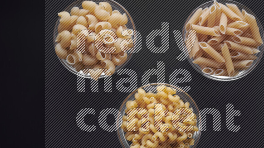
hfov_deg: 29.3
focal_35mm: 72
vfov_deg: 16.7
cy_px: 77
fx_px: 504
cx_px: 158
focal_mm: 50
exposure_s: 1/100
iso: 100
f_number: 8
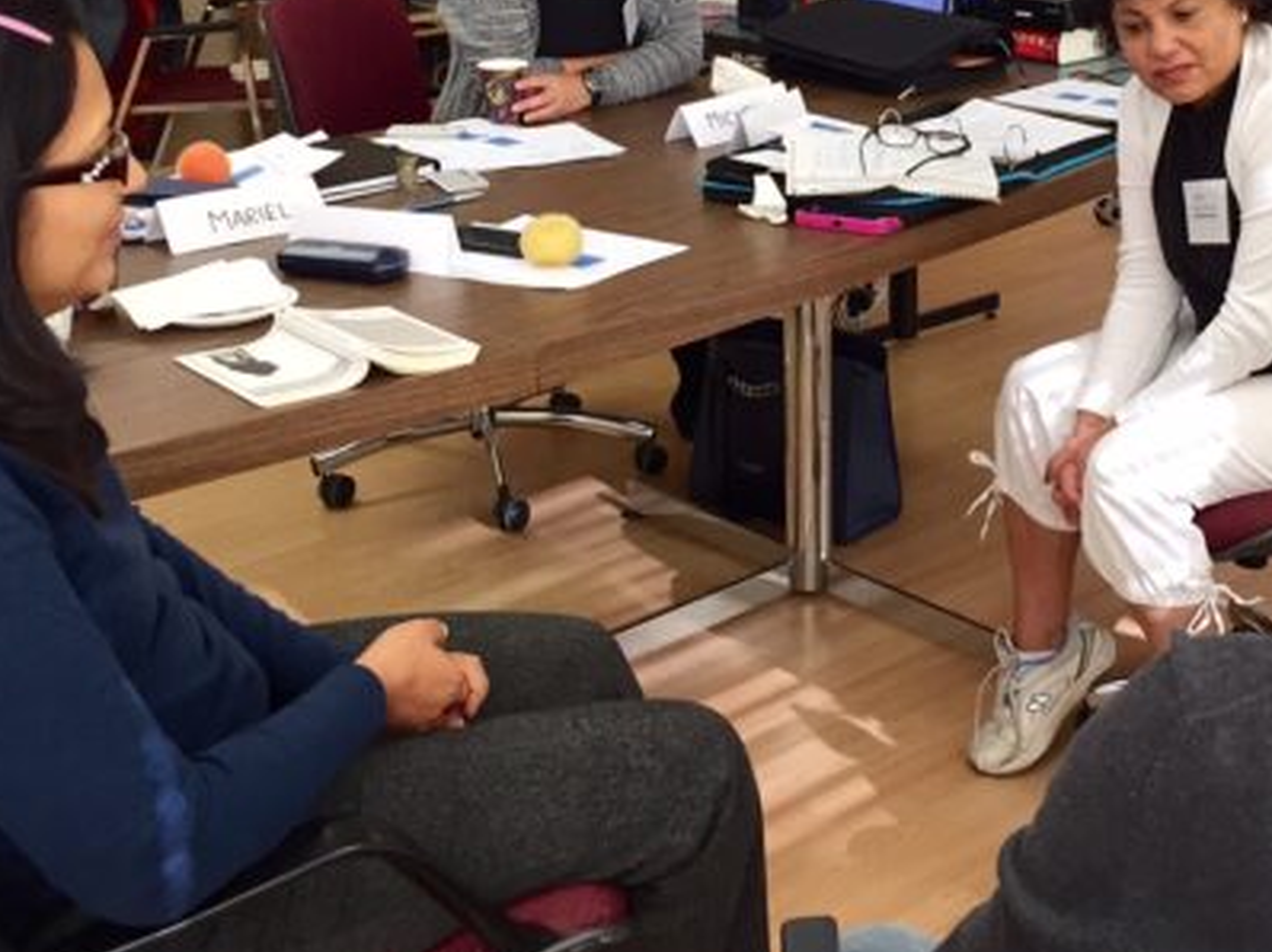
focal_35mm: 56
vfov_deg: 25.6
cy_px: 182
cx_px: 898
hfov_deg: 33.9
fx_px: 2057
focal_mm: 4.15
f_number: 2.2
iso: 40
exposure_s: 1/30
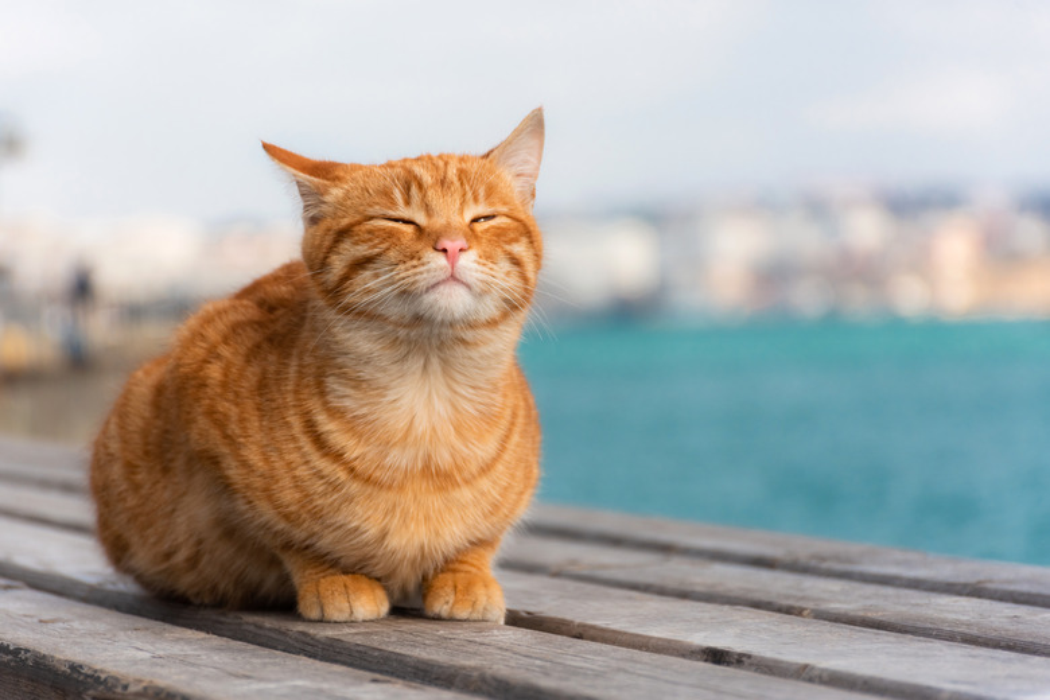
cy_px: 350
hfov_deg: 12.2
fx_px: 4900
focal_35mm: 168
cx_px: 525
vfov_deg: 8.2
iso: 200
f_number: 5.6
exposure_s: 1/320
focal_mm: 112
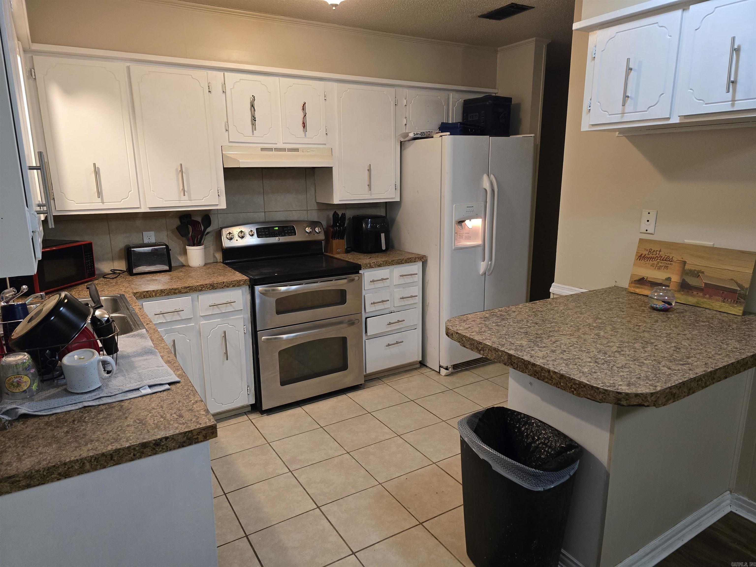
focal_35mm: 23
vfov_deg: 58.9
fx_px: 502
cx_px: 378
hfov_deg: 73.9
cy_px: 284
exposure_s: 1/120
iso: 640
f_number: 1.7
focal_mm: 6.3
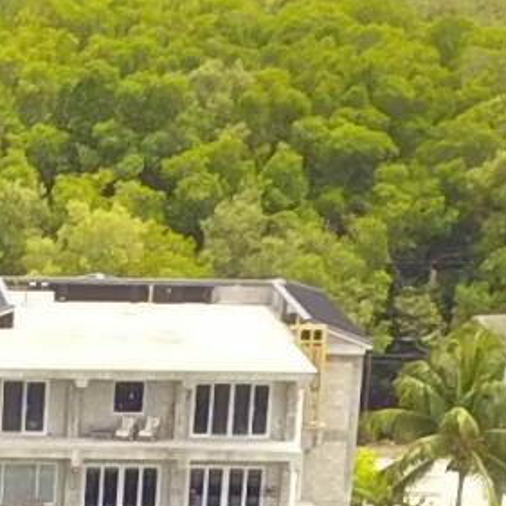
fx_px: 4052
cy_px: 1880
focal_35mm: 245
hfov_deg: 7.0
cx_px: -326
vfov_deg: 6.2
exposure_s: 1/483
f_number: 2.2
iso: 100
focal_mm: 4.73
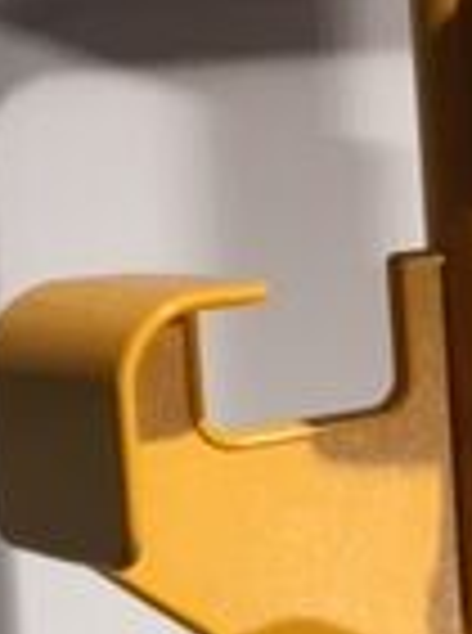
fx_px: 2411
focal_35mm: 132
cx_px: 913
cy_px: 238
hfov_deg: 10.4
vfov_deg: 15.0
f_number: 2.2
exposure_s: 1/33
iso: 40
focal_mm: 4.15
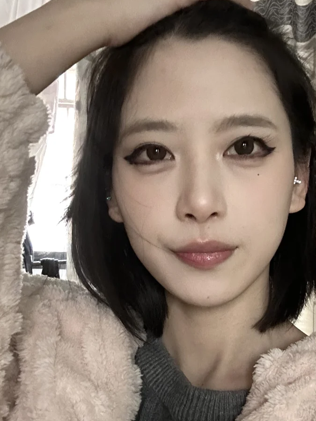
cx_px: 204
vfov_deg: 39.4
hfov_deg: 30.1
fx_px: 584
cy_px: 264
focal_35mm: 48
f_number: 1.9
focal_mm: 2.69
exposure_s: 1/18
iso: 640
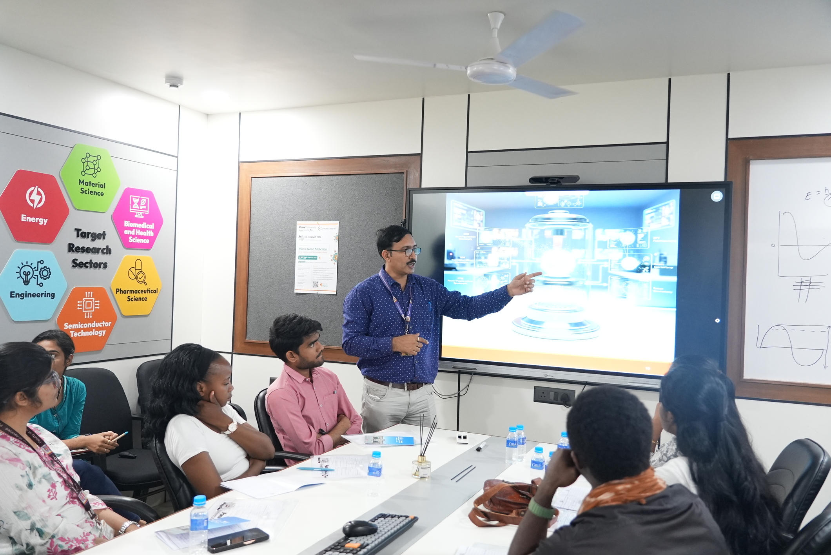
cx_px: 416
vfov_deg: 45.0
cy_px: 278
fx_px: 670
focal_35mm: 29
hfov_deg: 63.6
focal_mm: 29
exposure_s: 1/160
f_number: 4
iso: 5000
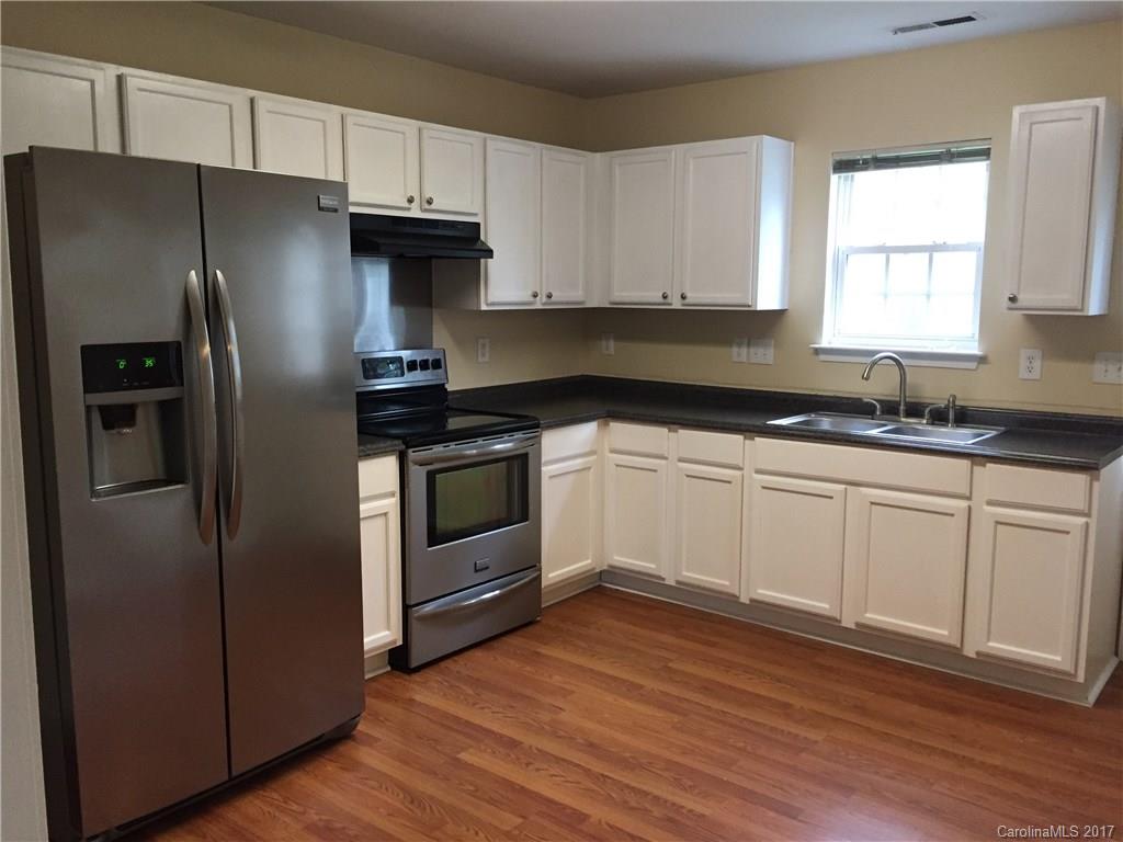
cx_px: 562
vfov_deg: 48.2
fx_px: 941
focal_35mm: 29
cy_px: 421
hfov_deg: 61.7
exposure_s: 1/30
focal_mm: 4.15
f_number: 2.2
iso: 250
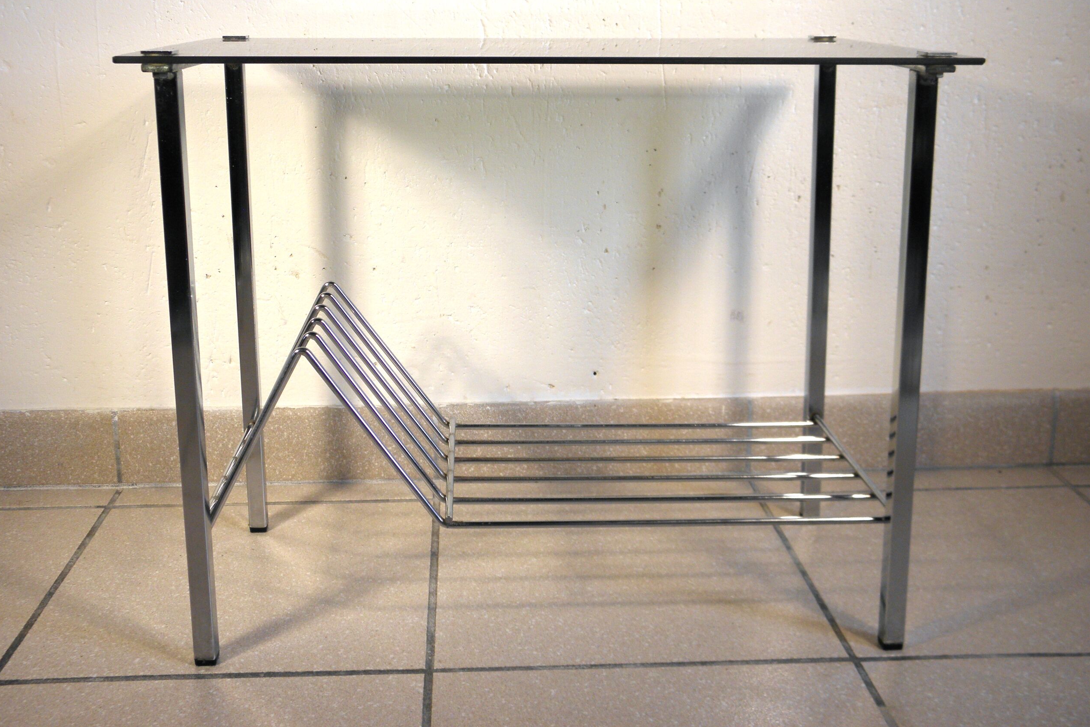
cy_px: 320
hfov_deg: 48.5
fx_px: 1211
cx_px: 543
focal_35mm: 40
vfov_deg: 33.4
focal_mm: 6.8
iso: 100
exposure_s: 1/50
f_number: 3.7
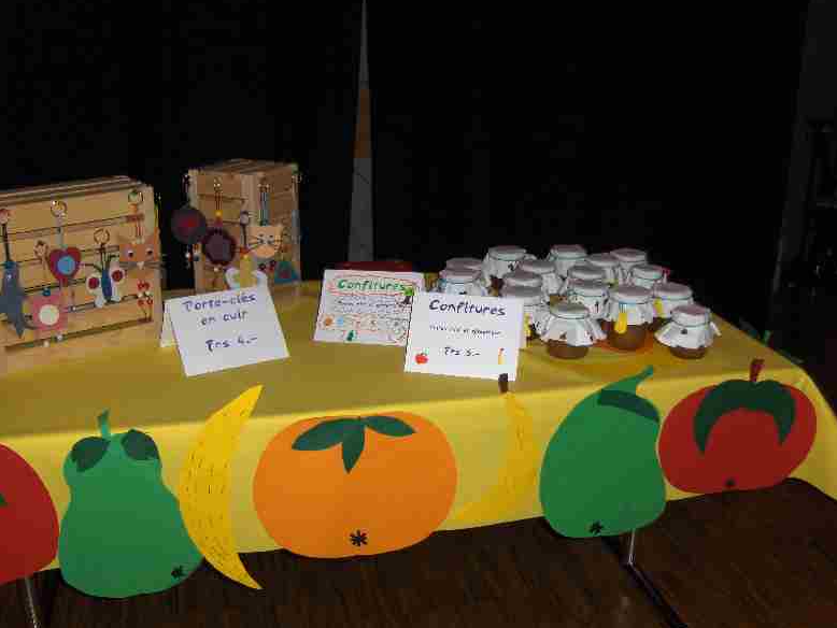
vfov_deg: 39.7
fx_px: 871
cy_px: 309
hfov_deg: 51.3
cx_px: 429
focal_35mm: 36
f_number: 2.8
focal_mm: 7.5
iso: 100
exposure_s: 1/60
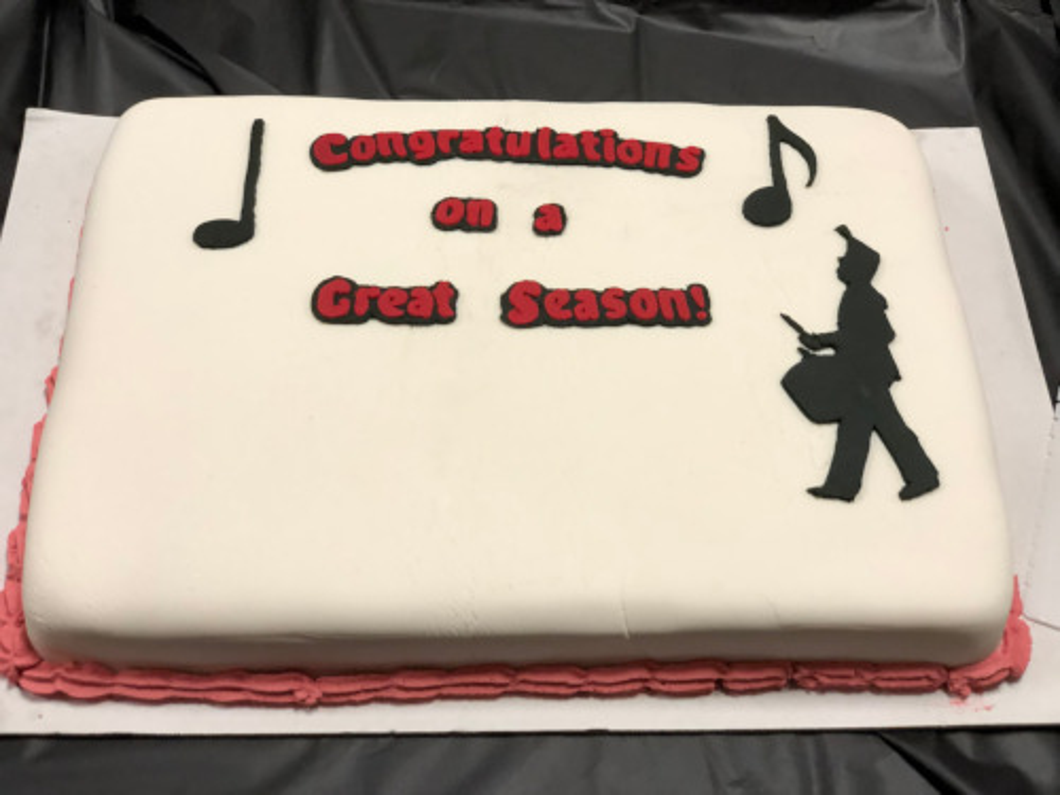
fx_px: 1592
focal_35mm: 52
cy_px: 398
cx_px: 530
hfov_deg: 36.8
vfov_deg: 28.0
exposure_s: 1/60
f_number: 2.4
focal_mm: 6
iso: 100
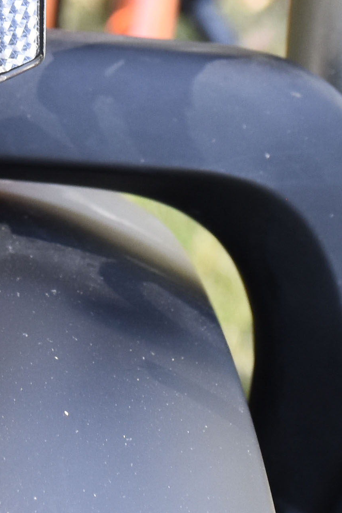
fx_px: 3804
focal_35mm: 267
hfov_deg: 5.1
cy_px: -40
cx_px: -33
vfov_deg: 7.7
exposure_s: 1/160
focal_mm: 38
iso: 640
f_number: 7.1
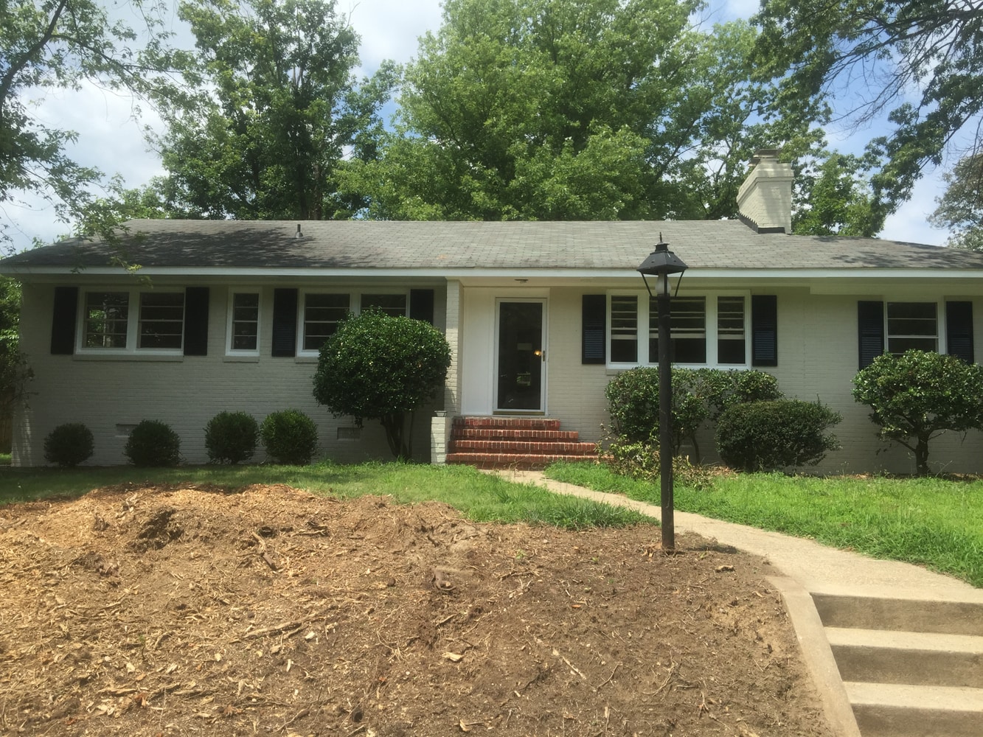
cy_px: 368
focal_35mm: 29
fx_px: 824
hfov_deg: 61.7
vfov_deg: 48.2
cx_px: 492
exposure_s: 1/1276
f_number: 2.2
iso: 32
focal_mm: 4.15
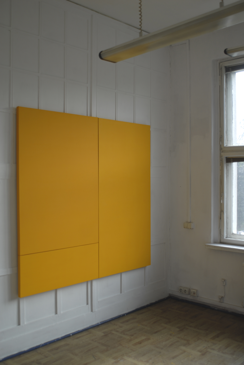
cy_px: 182
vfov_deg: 61.9
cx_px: 122
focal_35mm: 30
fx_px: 304
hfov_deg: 43.7
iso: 100
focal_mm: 20
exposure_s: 1/200
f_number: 2.8
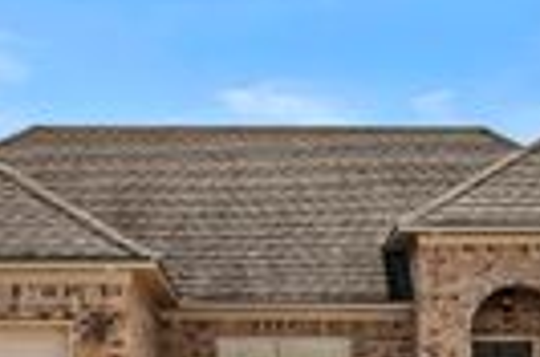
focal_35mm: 113
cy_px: 452
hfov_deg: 18.1
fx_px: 1691
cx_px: 288
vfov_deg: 11.8
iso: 800
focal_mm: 20
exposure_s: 1/400
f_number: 7.1
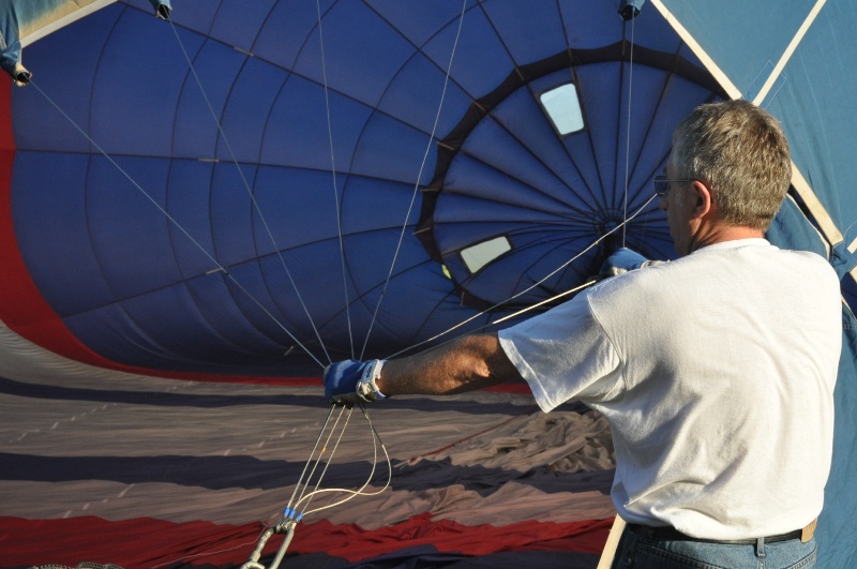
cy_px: 284
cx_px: 428
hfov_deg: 29.3
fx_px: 1640
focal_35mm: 69
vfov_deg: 19.7
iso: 800
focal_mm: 46
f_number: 11
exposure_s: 1/500
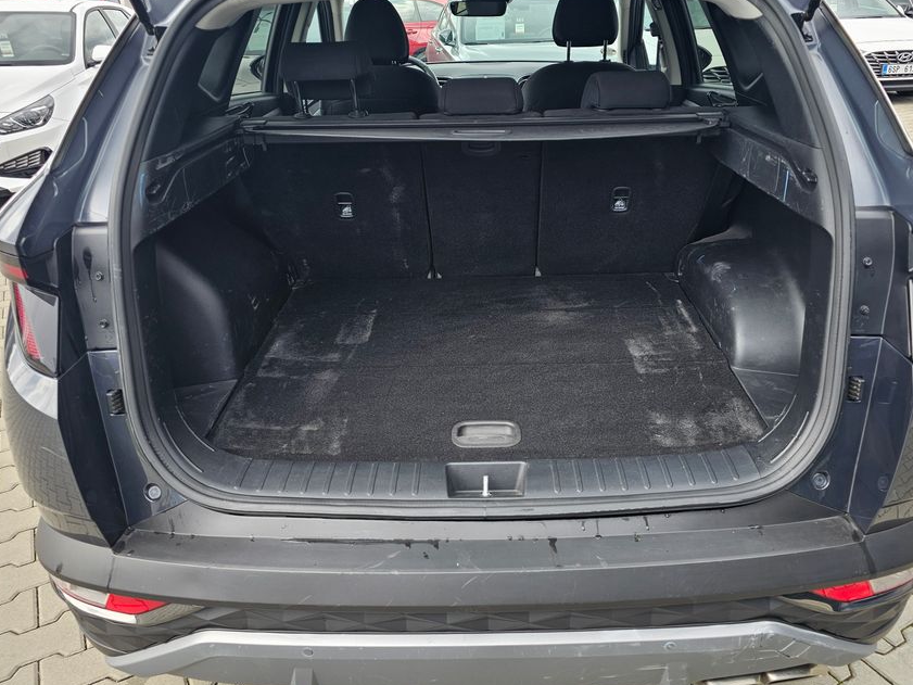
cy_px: 316
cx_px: 479
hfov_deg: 63.4
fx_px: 739
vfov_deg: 49.7
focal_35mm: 28
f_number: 1.7
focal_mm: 6.3
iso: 10
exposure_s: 1/100
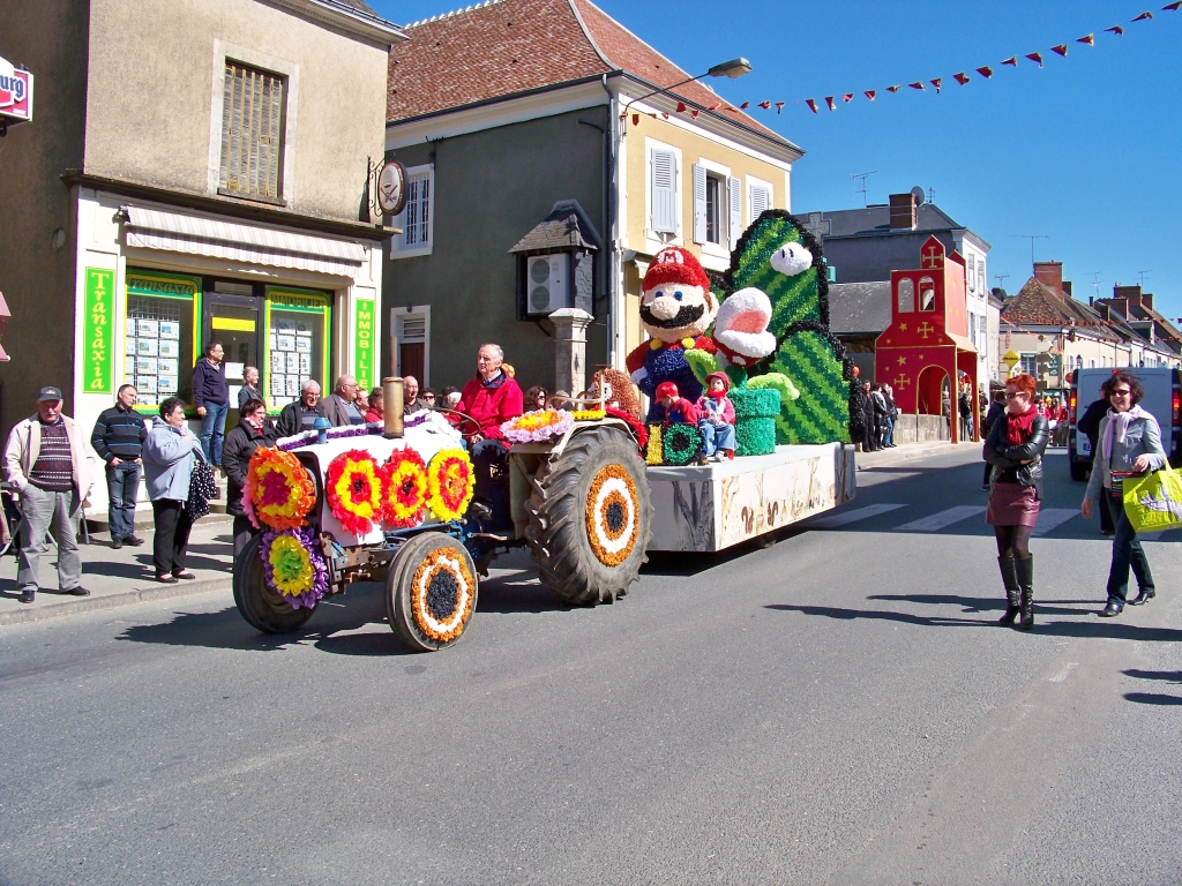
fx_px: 1127
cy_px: 443
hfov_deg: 55.4
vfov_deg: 42.9
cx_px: 591
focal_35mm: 33
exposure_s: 1/640
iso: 100
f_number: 4
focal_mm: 5.85
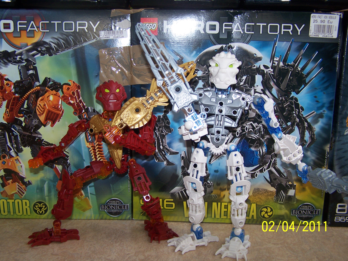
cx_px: 174
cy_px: 130
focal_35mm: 38
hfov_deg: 49.0
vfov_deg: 37.7
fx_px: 382
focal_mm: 6.3
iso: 80
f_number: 2.8
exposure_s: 1/60
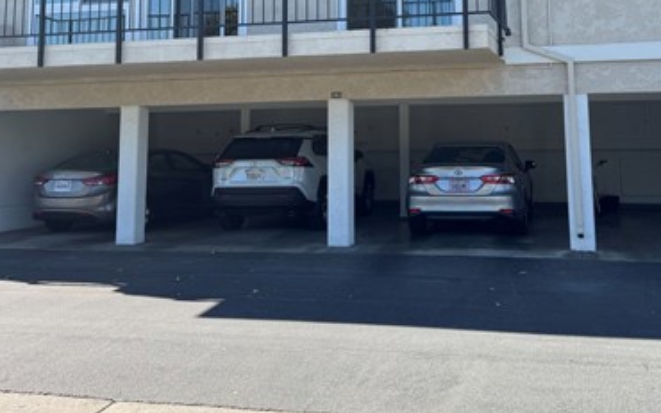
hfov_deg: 45.0
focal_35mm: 44
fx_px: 792
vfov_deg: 28.1
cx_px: 397
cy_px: 45
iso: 80
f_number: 1.78
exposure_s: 1/1678
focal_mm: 6.76
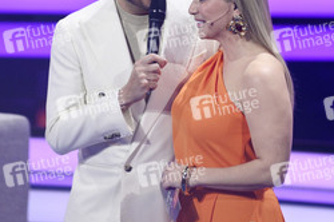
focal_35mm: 902
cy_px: 71
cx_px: 189
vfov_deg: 1.5
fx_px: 8358
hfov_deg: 2.3
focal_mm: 500
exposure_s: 1/250
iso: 4000
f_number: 5.6
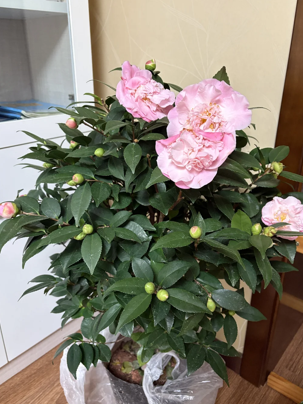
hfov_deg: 49.8
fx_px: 327
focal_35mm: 28
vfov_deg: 63.4
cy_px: 192
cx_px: 154
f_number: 1.6
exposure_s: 1/50
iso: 250
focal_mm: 5.96
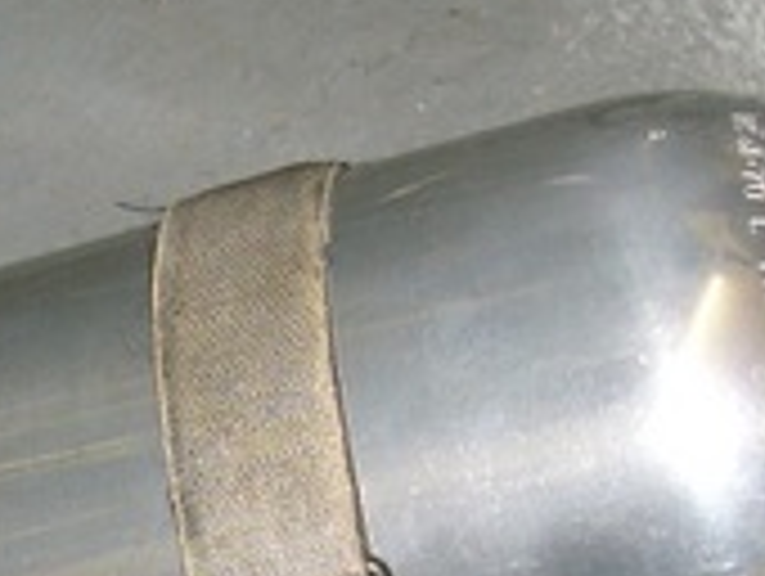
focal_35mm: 143
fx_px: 3165
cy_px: 976
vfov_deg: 9.9
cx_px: 338
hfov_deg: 13.8
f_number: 3
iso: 100
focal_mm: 6.3
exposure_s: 1/45
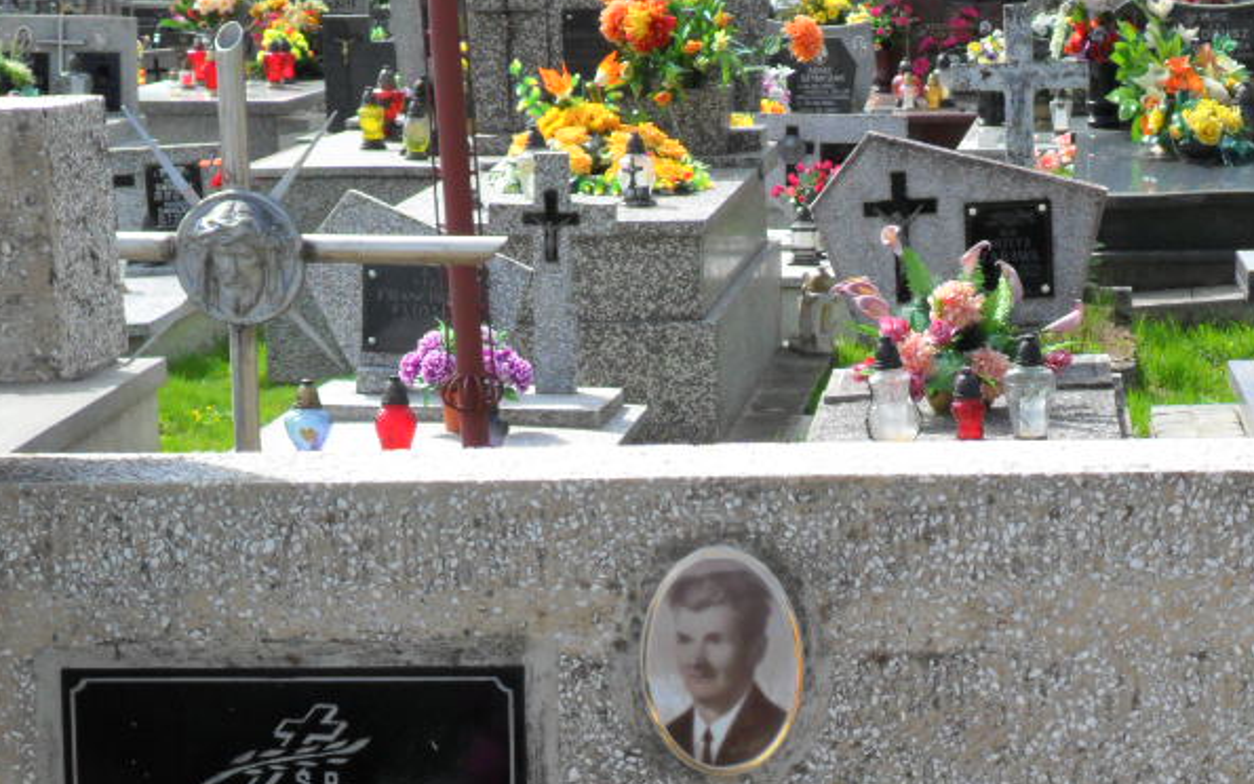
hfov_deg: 18.1
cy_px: 776
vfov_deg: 11.3
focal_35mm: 115
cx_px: 828
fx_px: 3931
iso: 100
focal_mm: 11.2
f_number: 5.6
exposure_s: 1/250
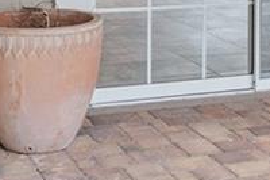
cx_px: 225
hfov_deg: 18.1
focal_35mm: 112
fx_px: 839
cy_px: -107
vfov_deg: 11.6
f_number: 7.1
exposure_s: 1/8
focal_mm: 14
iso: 400
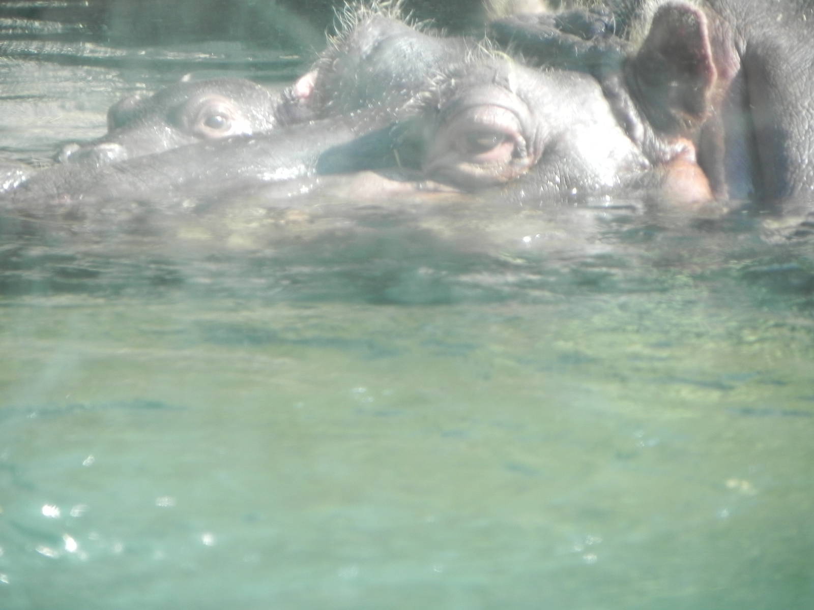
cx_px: 407
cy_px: 305
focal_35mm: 481
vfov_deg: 3.1
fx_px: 11311
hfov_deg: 4.1
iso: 160
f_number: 5
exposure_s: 1/62
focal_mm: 85.6
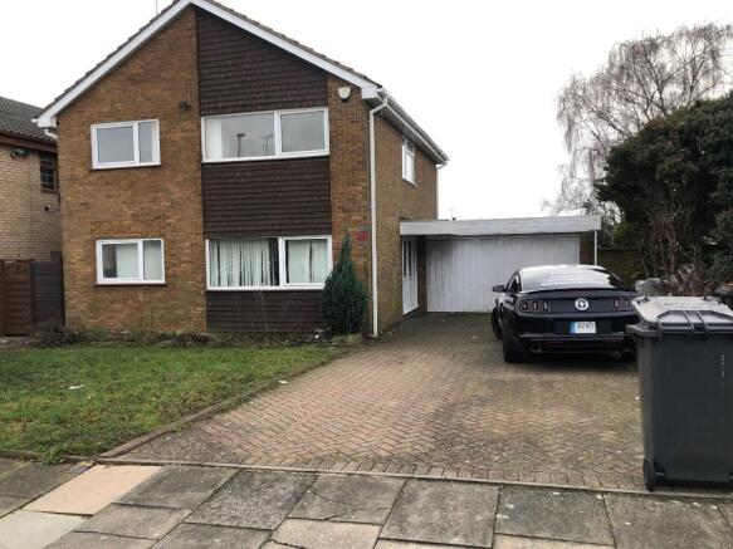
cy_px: 274
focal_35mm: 28
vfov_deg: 49.7
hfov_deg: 63.5
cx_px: 366
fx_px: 593
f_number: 1.8
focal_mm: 3.99
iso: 40
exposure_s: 1/100
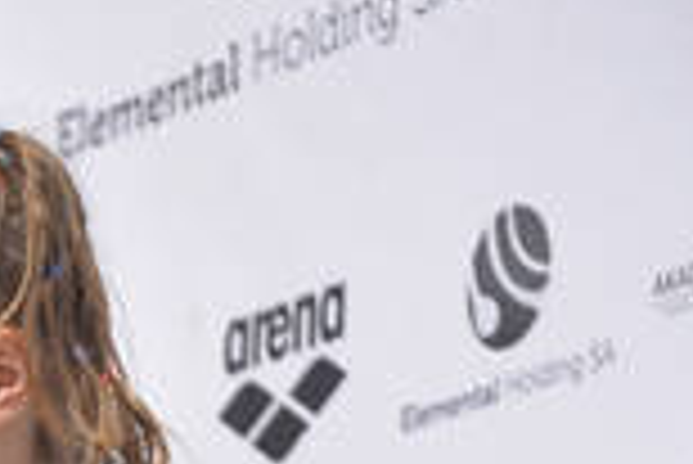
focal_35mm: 383
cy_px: 939
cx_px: -693
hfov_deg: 5.3
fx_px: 7380
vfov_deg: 3.6
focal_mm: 92
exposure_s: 1/4000
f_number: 4
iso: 200
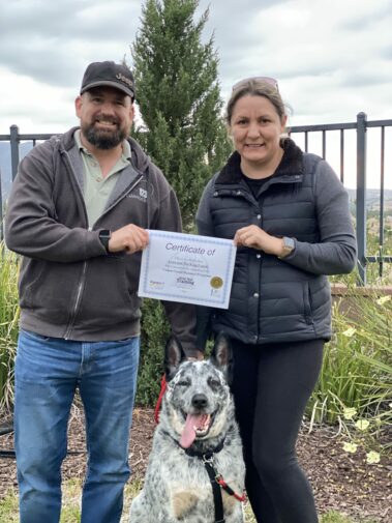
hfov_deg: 28.0
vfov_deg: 36.8
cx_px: 196
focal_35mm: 52
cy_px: 262
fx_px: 785
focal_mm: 6
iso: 400
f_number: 2
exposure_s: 1/25
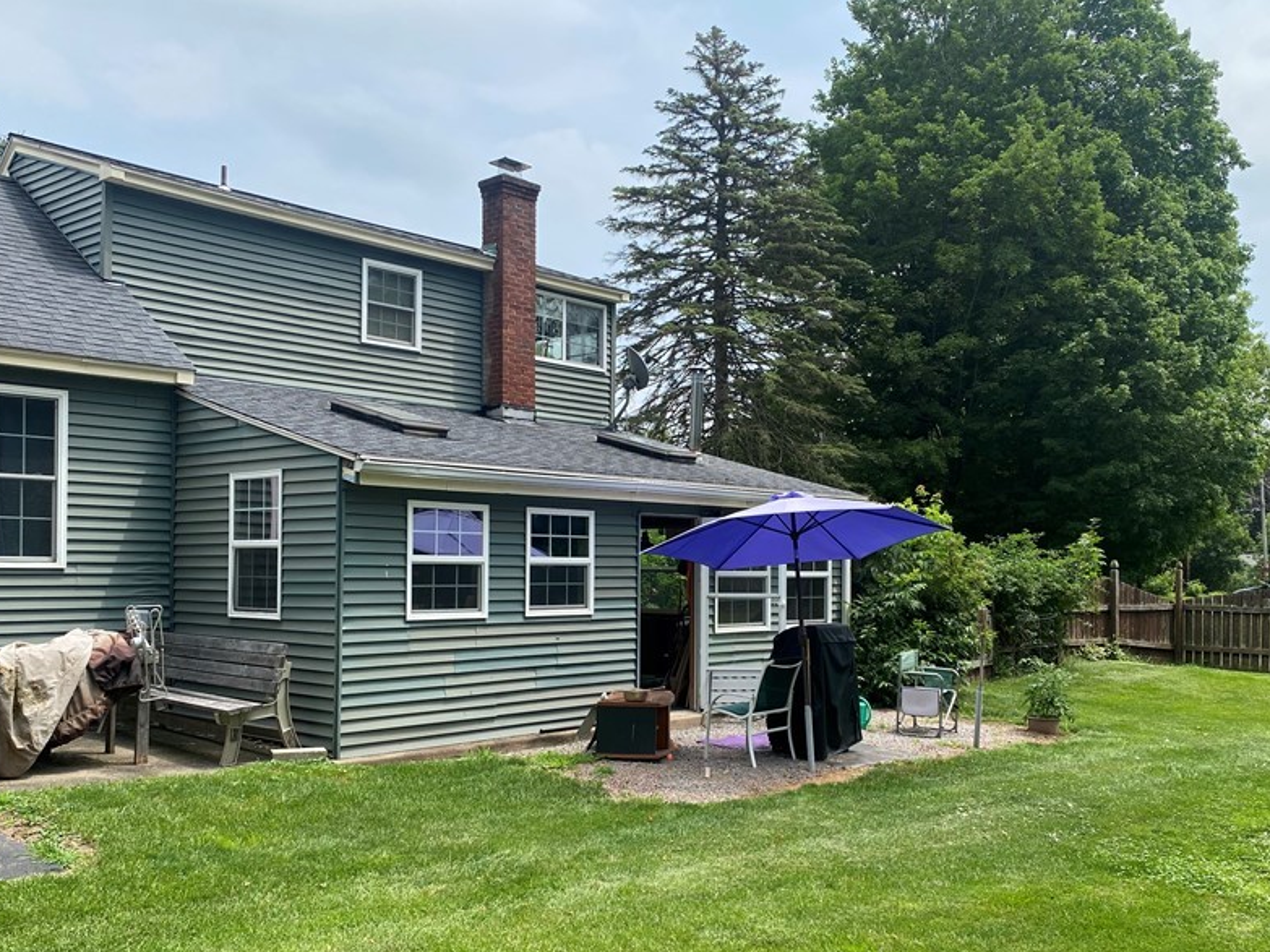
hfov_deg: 53.7
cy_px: 543
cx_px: 732
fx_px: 1247
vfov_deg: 41.7
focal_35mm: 34
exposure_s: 1/1754
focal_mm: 4.25
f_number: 1.8
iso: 32
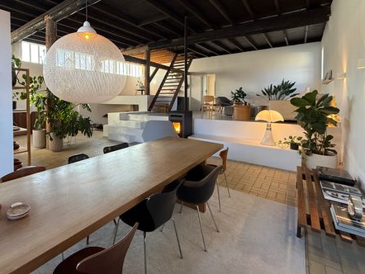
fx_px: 200
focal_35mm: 19
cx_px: 140
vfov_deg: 67.9
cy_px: 106
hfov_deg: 83.3
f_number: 2.2
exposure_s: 1/100
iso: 160
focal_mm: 2.22
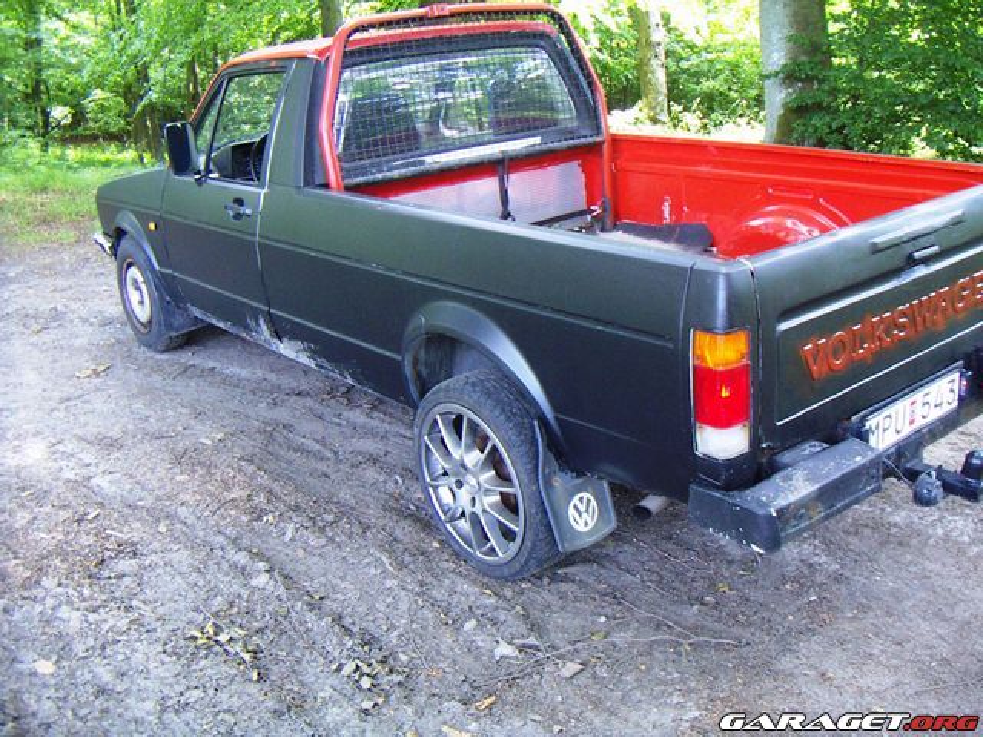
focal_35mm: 36
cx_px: 492
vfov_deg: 39.7
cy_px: 368
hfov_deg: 51.4
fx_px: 1022
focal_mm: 4.7
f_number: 2.8
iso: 125
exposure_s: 1/50
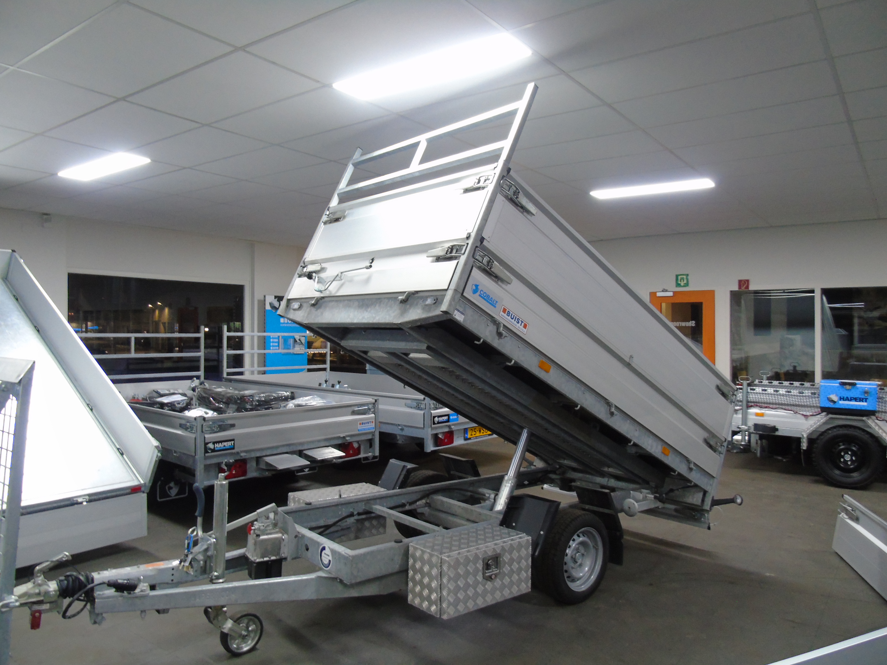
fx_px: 641
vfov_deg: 54.9
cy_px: 332
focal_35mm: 25
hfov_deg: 69.4
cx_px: 444
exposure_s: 1/10
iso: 400
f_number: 3.4
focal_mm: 4.4
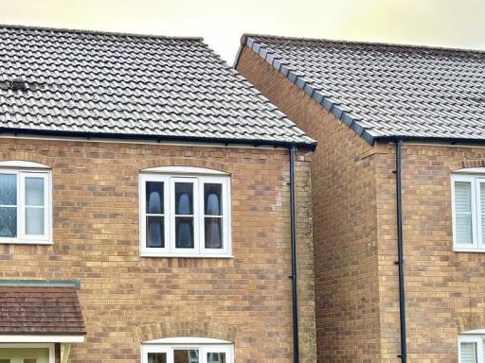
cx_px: 25
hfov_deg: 34.2
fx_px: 729
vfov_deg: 27.1
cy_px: 323
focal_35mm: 52
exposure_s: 1/297
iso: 50
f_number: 1.6
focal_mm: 5.96
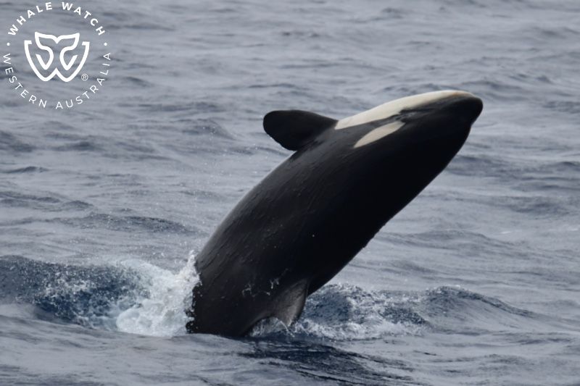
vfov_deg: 2.7
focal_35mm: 500
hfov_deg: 4.1
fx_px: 8053
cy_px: 193
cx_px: 290
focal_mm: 500
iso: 800
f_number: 6.3
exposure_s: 1/8000
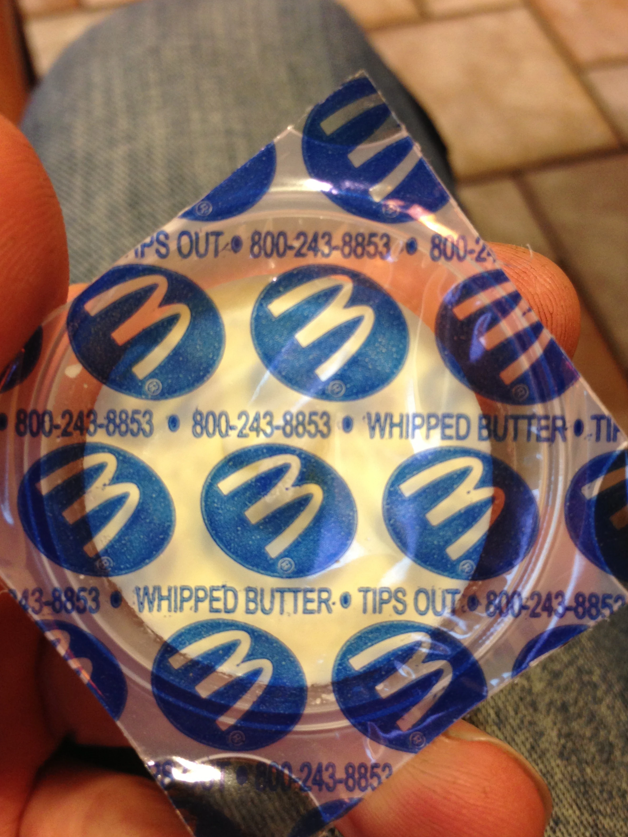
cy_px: 426
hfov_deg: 41.8
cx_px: 308
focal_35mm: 34
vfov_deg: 54.0
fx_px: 822
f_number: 2.4
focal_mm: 4.13
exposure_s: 1/20
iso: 125
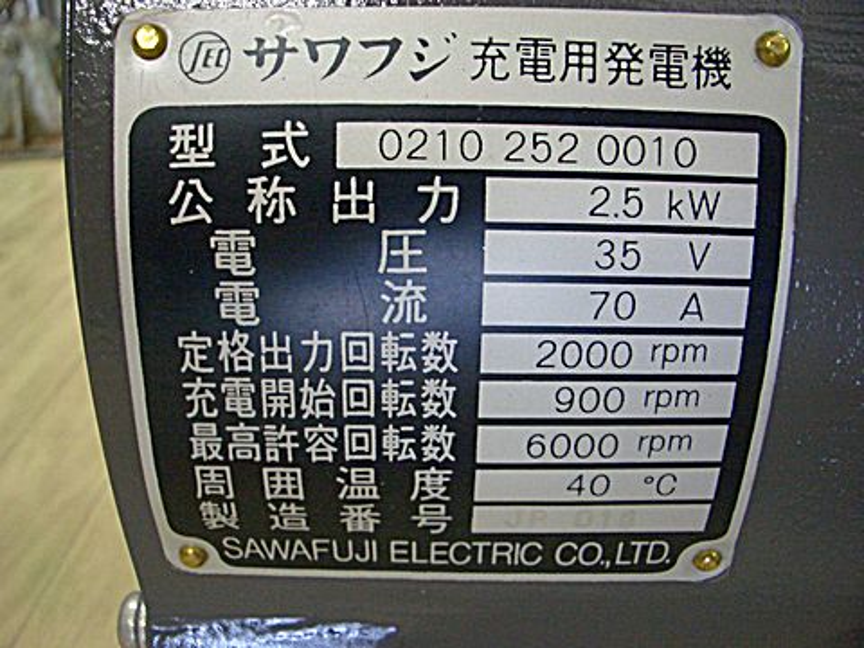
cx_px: 432
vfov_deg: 40.7
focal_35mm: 35
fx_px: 874
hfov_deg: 52.6
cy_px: 324
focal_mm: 5.8
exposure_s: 1/20
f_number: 2.6
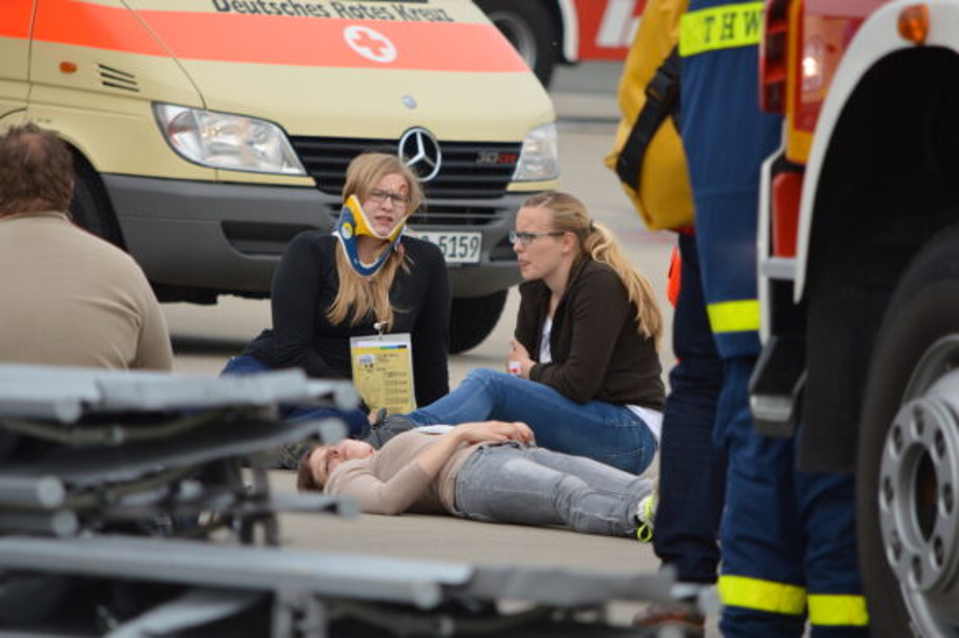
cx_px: 480
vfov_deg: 3.0
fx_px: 11977
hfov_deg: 4.6
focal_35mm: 450
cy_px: 319
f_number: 5.6
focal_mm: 300
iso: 400
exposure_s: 1/1000
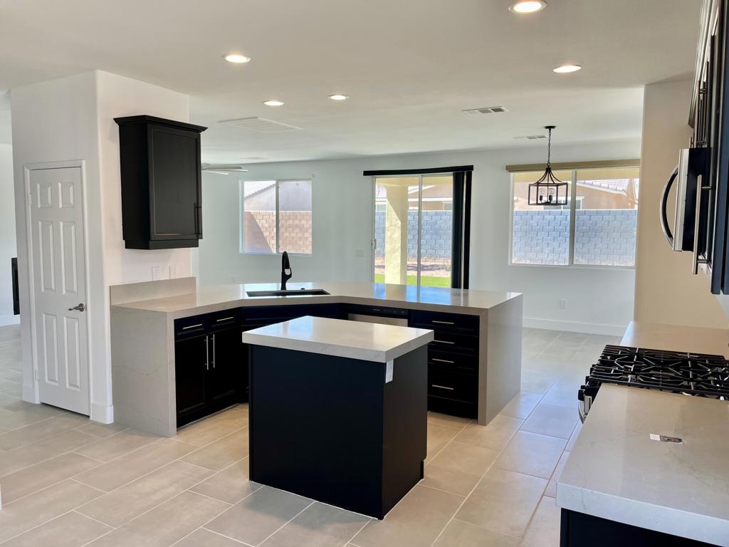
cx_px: 364
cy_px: 274
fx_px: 548
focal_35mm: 26
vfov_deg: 53.1
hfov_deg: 67.3
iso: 40
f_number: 1.6
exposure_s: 1/133
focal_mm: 5.1
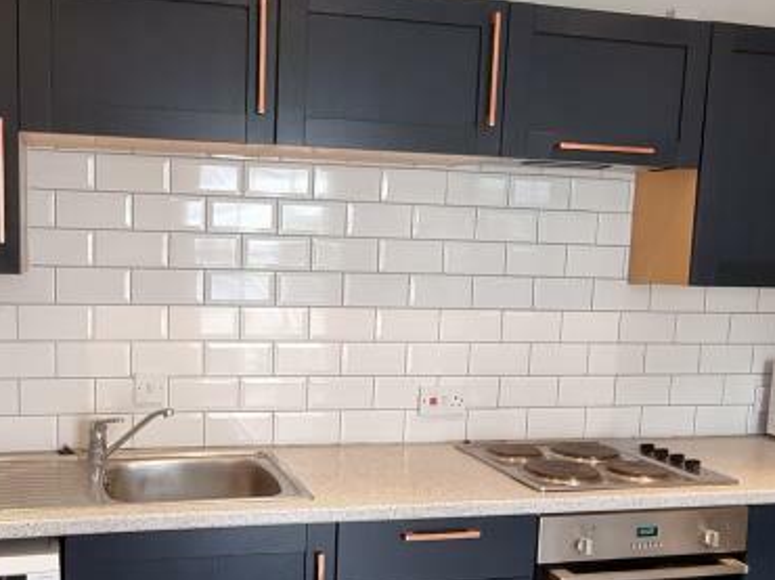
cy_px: 356
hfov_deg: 50.7
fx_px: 805
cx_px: 279
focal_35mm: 36
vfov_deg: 39.4
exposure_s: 1/50
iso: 250
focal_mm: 2.2
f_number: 2.2
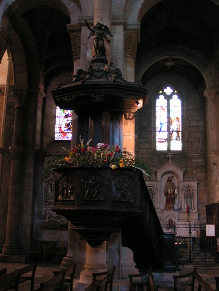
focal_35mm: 41
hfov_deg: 35.1
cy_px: 146
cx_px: 110
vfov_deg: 45.8
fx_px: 346
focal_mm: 6.3
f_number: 2.8
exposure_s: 1/2.5
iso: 200
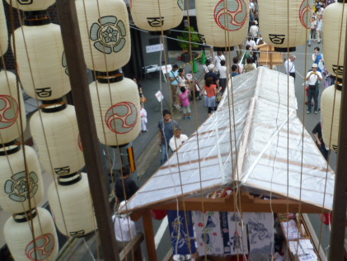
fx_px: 381
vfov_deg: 37.5
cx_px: 252
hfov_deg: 47.5
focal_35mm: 38
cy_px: 99
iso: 80
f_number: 3.5
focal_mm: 4.5
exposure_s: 1/100
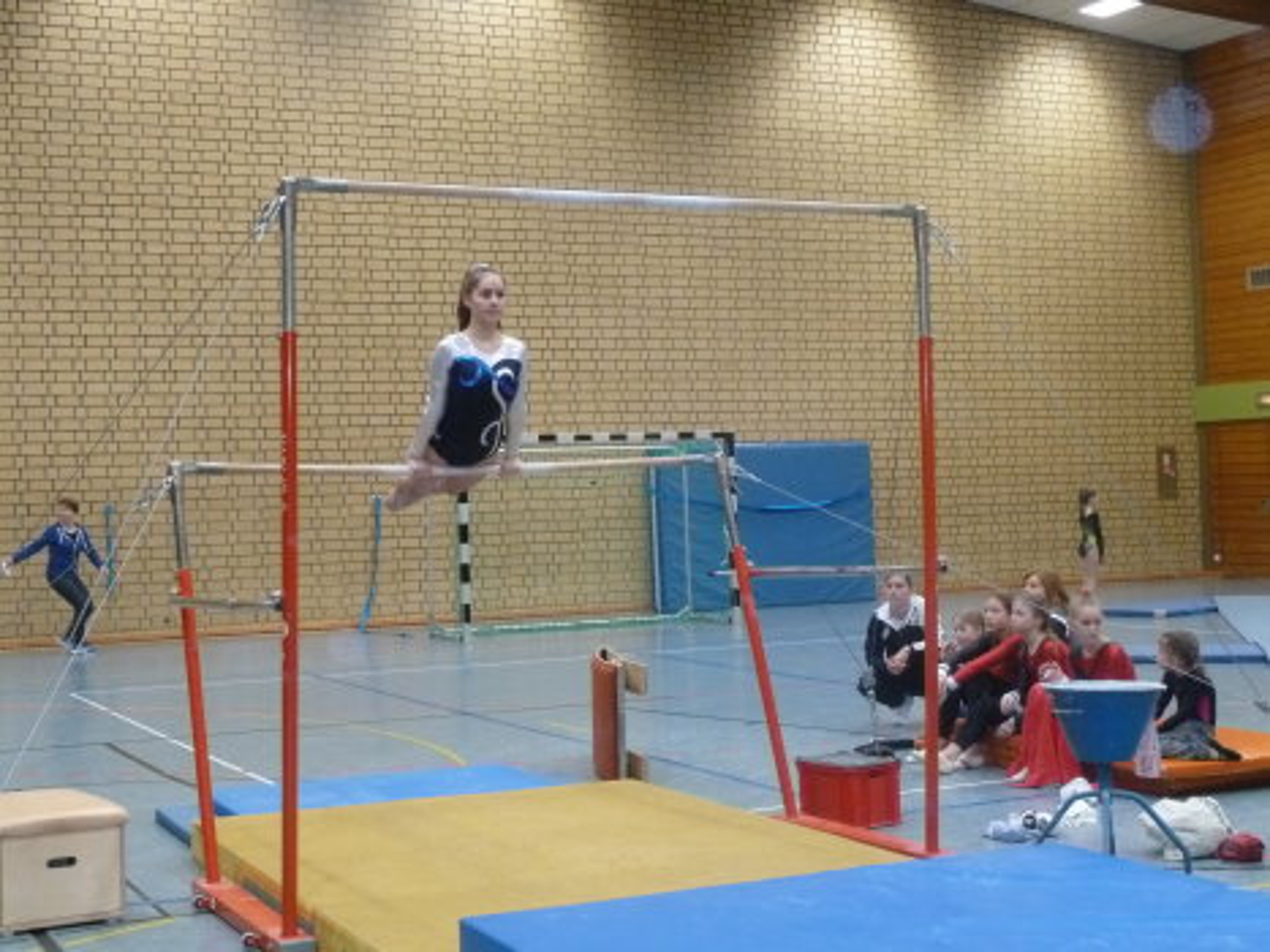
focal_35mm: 55
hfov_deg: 34.9
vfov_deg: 26.5
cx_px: 635
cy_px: 476
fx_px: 2017
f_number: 3.9
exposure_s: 1/30
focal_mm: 9.1
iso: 400
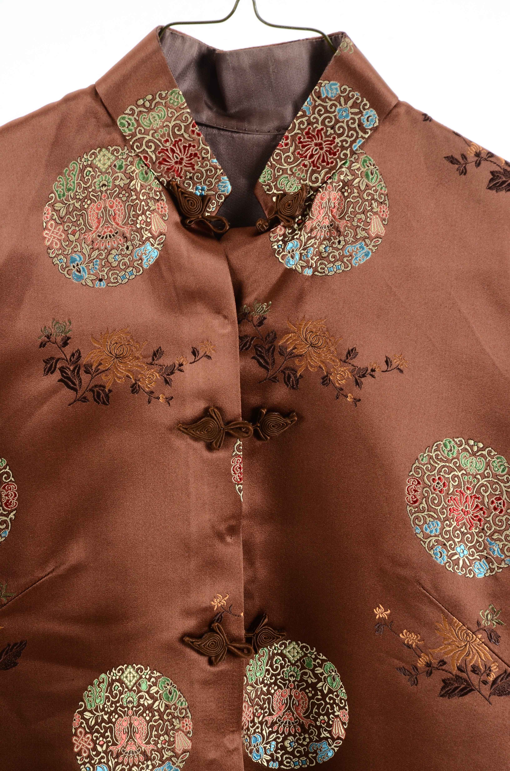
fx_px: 3362
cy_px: 386
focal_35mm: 158
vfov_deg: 13.1
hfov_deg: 8.7
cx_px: 255
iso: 400
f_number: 13
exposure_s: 1/80
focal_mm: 105
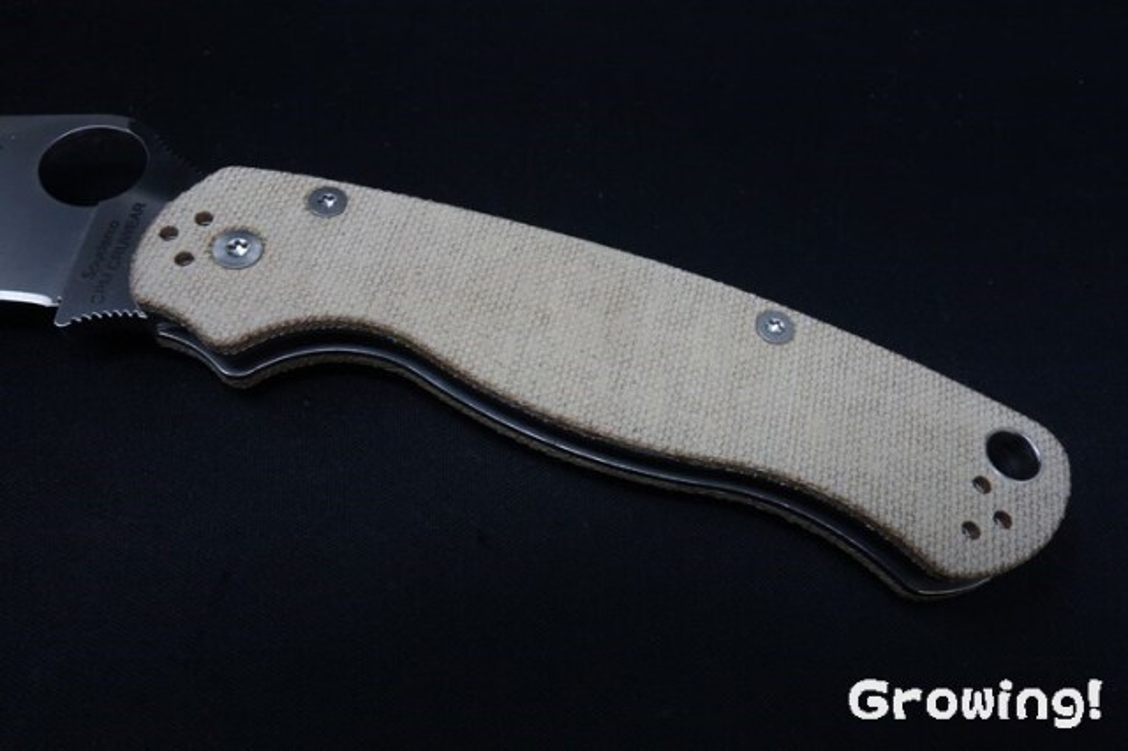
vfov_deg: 46.4
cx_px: 564
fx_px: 877
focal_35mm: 28
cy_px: 376
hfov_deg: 65.5
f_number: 10
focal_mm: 10.4
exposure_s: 1/30
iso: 500
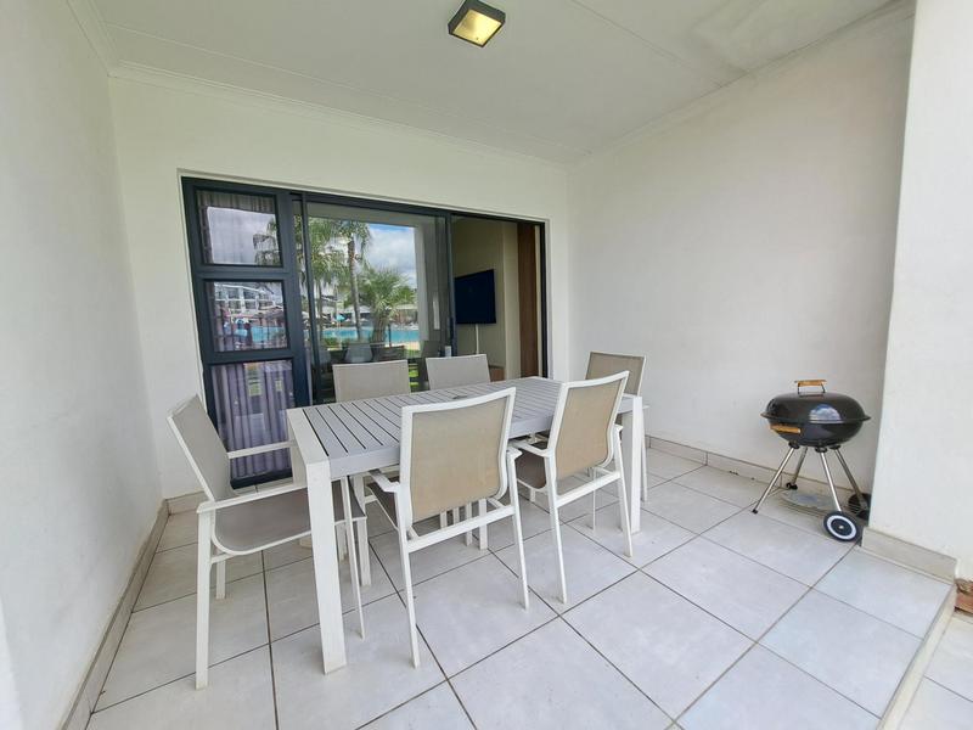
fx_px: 365
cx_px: 486
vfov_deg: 89.9
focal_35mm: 13
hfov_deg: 106.2
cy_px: 365
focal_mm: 1.74
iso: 50
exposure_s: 1/209
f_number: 2.2
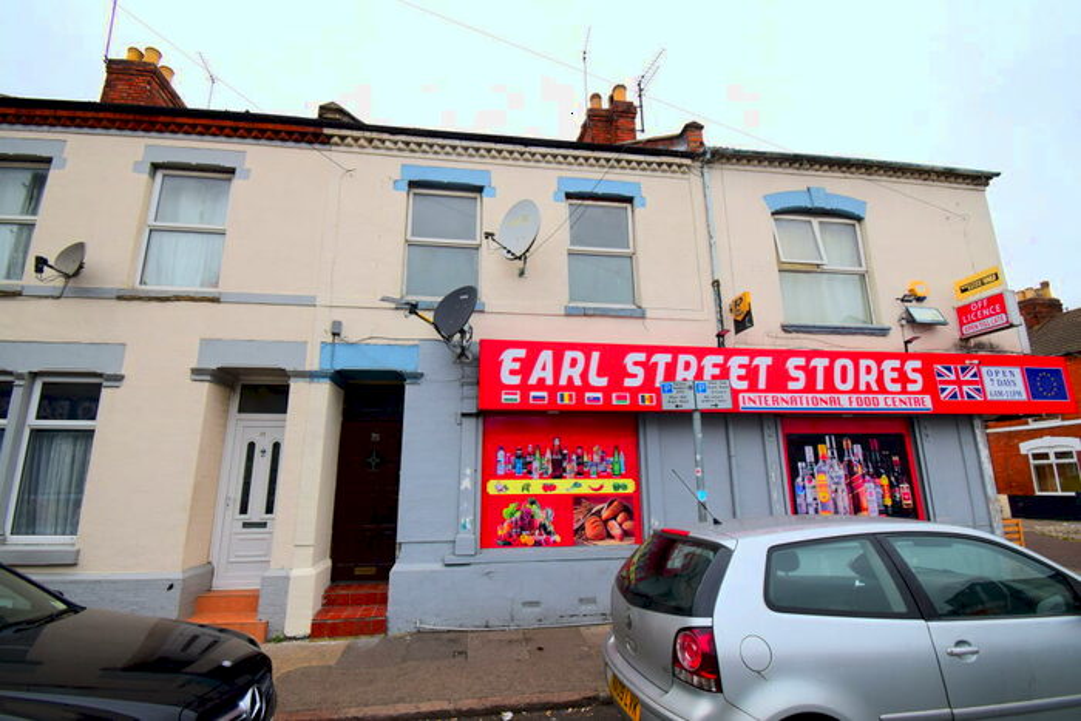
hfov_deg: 100.4
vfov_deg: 77.4
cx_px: 540
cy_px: 360
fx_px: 450
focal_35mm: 15
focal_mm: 10
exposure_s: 1/200
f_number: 7.1
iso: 400
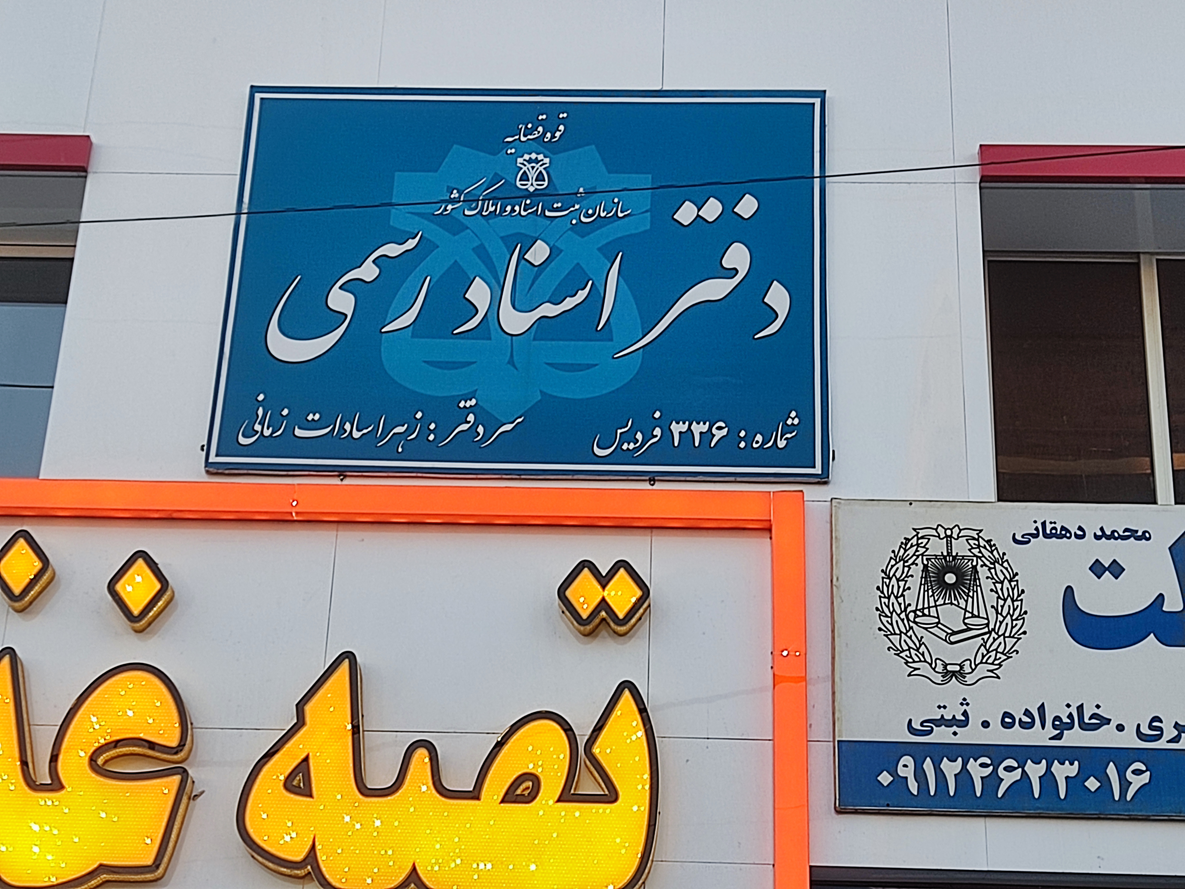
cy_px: 444
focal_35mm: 67
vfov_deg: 21.9
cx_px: 592
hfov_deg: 29.0
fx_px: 2294
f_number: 1.79
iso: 50
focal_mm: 4.71
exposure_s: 1/101
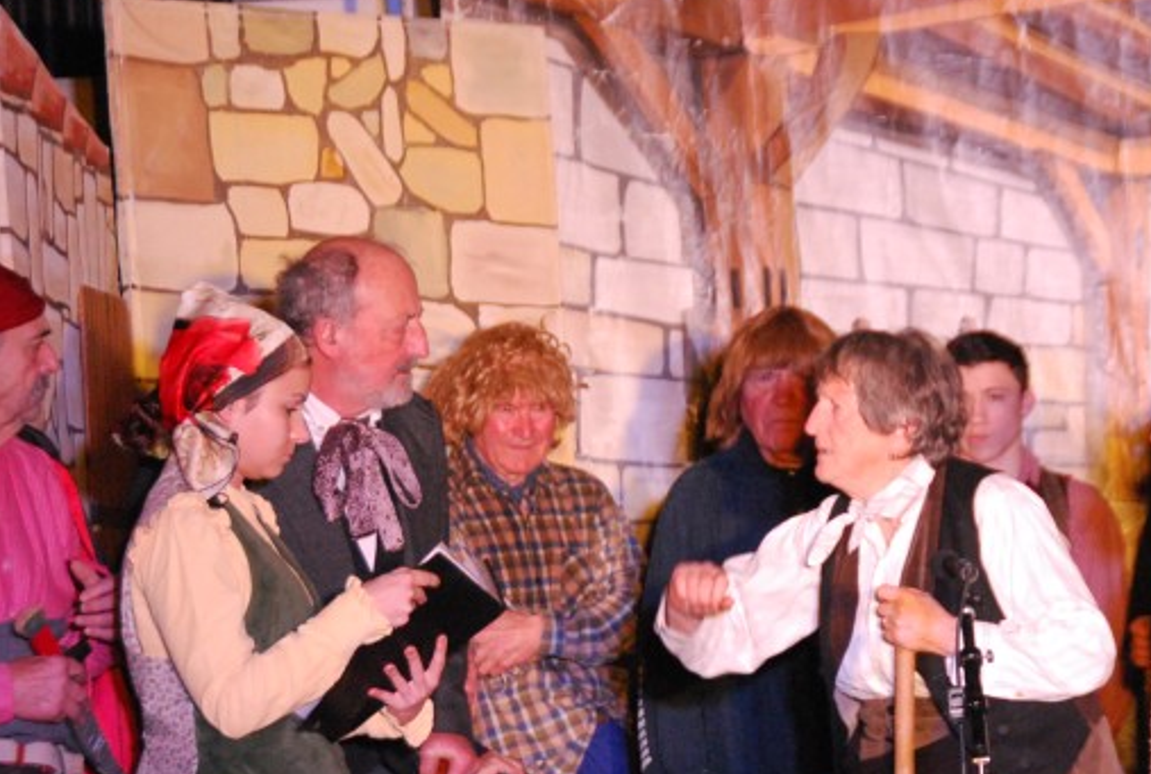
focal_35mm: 185
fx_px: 5931
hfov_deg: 11.1
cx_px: 755
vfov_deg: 7.5
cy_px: 611
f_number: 5
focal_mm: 70
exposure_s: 1/40
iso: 1600
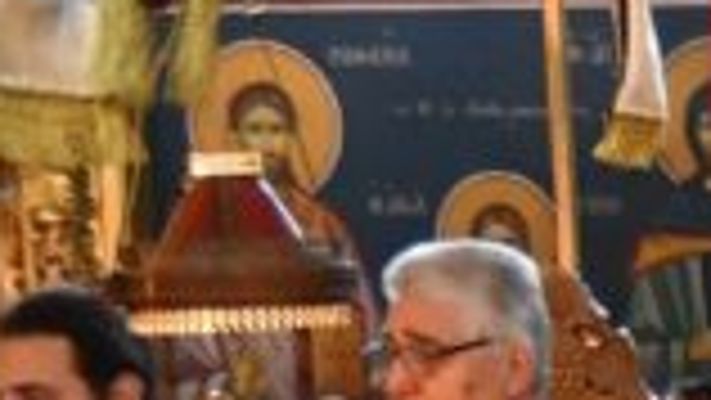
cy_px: 1103
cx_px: 1714
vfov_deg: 3.7
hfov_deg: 6.3
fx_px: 6129
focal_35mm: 325
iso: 2000
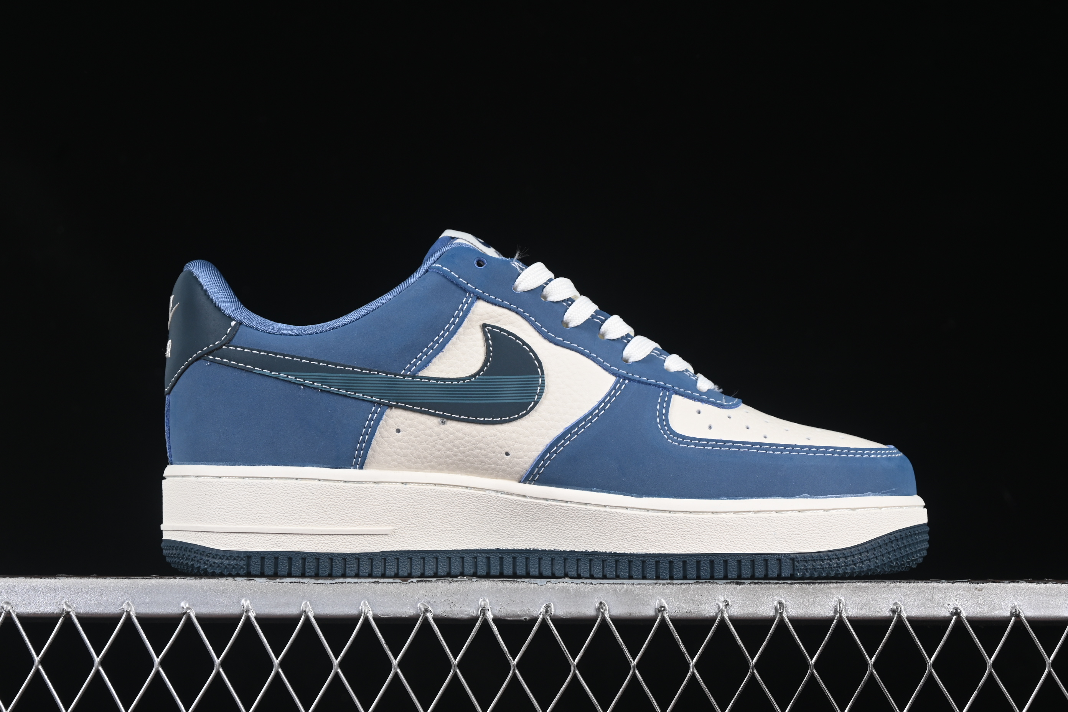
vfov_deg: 18.2
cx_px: 534
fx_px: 2225
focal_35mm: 75
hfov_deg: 27.0
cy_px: 356
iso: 160
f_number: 7.1
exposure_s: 1/80
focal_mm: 50
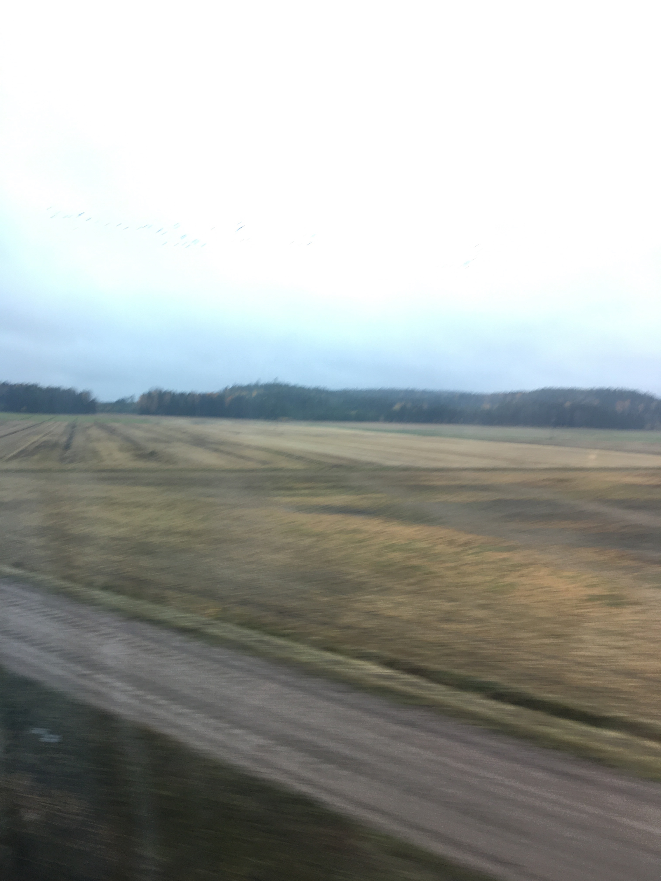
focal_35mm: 29
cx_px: 330
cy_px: 440
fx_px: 738
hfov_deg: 48.2
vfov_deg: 61.7
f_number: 2.2
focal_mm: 4.15
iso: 32
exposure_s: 1/100
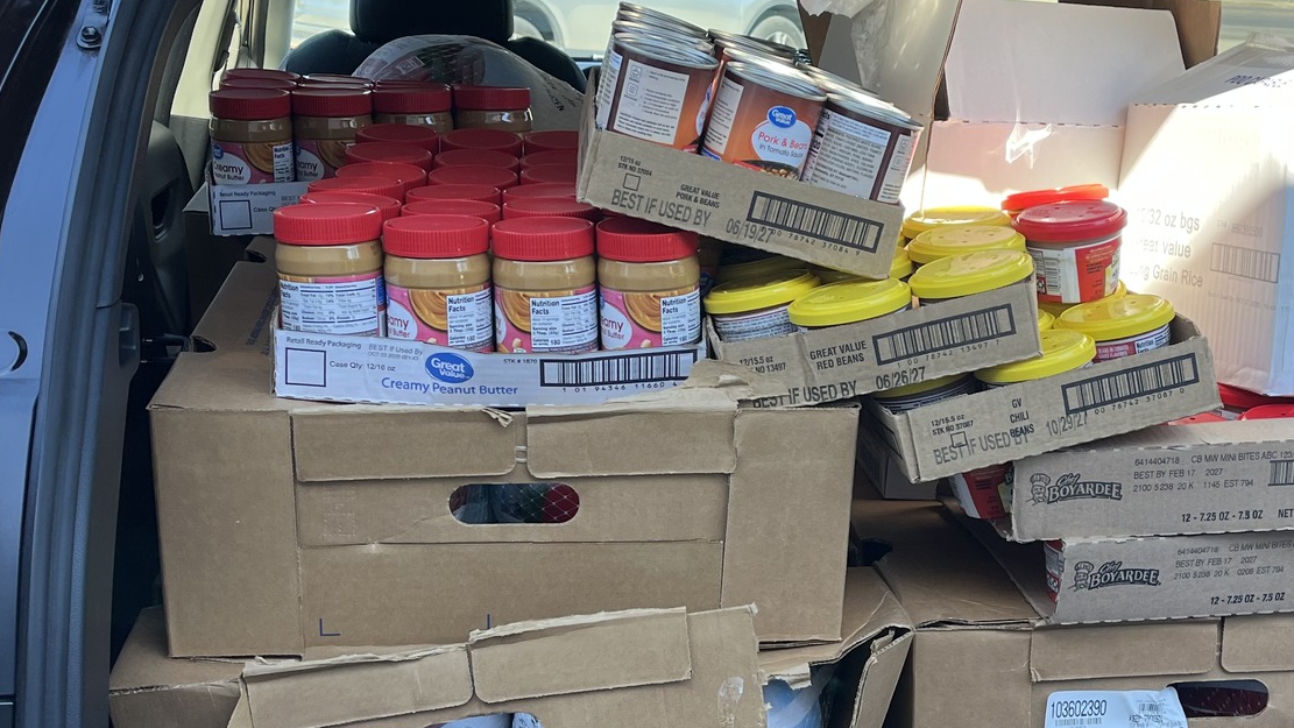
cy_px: 401
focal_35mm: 51
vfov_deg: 23.5
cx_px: 806
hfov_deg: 40.3
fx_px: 1750
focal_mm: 5.1
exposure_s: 1/234
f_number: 1.6
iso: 40
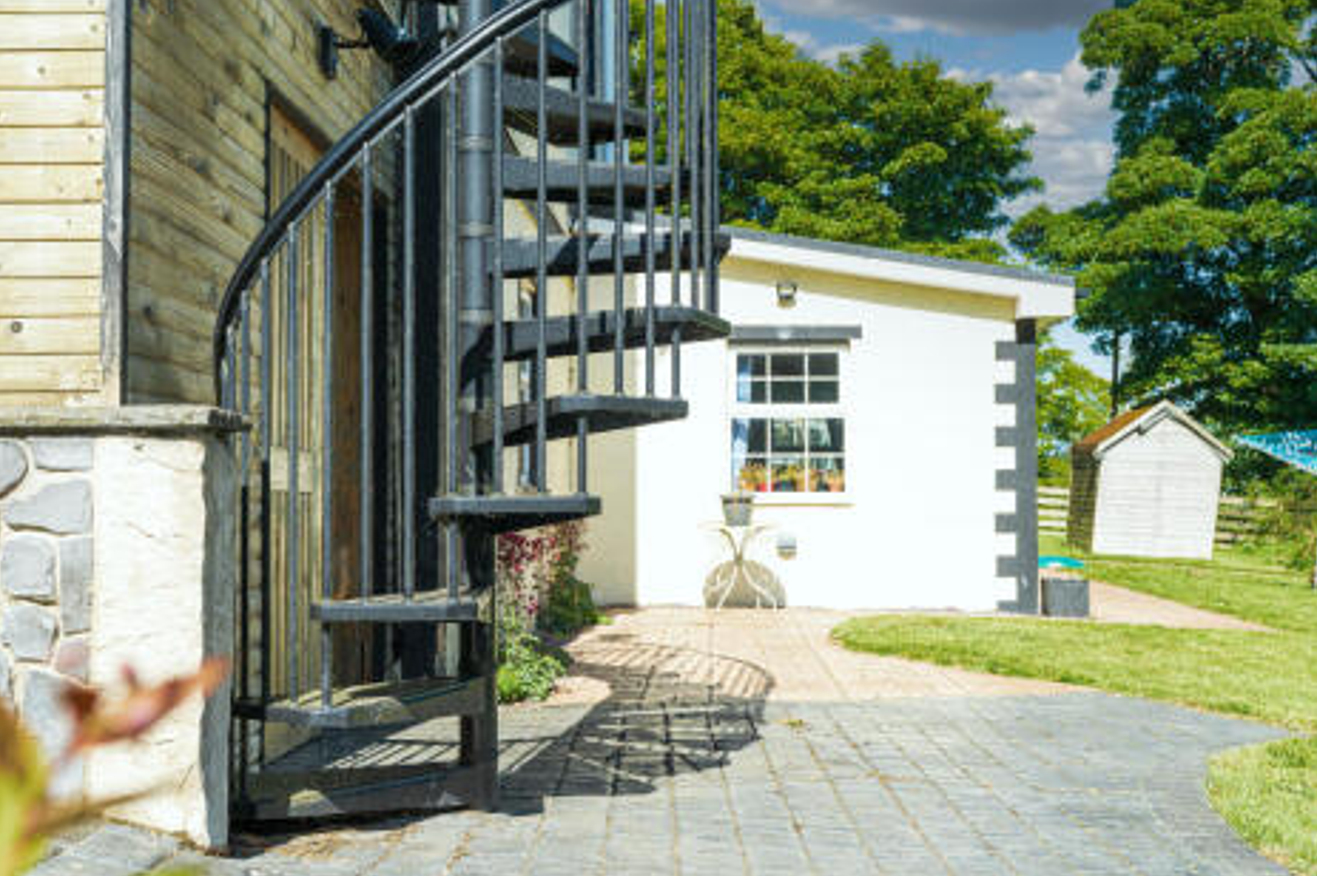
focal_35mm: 36
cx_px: 646
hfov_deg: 53.2
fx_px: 1316
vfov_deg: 36.8
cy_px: 442
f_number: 5.6
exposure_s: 1/100
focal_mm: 35
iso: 100
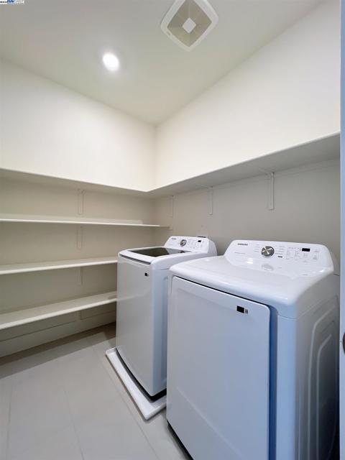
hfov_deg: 89.9
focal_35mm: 13
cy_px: 230
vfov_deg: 106.2
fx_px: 173
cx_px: 172
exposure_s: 1/120
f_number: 1.8
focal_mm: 1.57
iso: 200
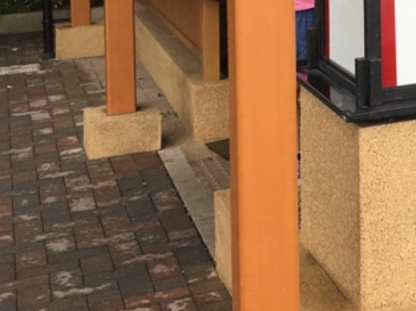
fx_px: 1140
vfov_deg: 14.6
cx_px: 671
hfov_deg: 17.9
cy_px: -140
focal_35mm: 95
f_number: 2.2
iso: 25
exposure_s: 1/120
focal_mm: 4.15
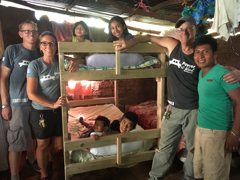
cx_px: 120
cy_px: 90
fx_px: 201
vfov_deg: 48.2
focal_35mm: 29
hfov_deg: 61.7
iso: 320
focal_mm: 4.15
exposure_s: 1/15
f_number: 2.2
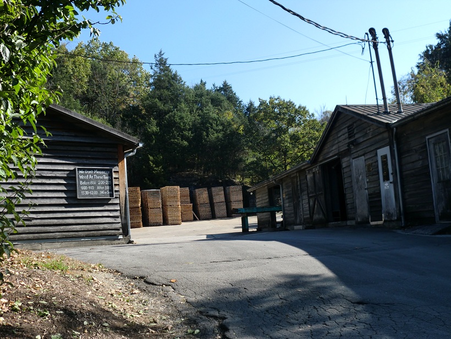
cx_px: 226
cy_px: 170
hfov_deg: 44.8
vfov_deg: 34.3
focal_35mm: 42
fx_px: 547
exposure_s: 1/400
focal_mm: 7.7
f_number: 3.4
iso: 64
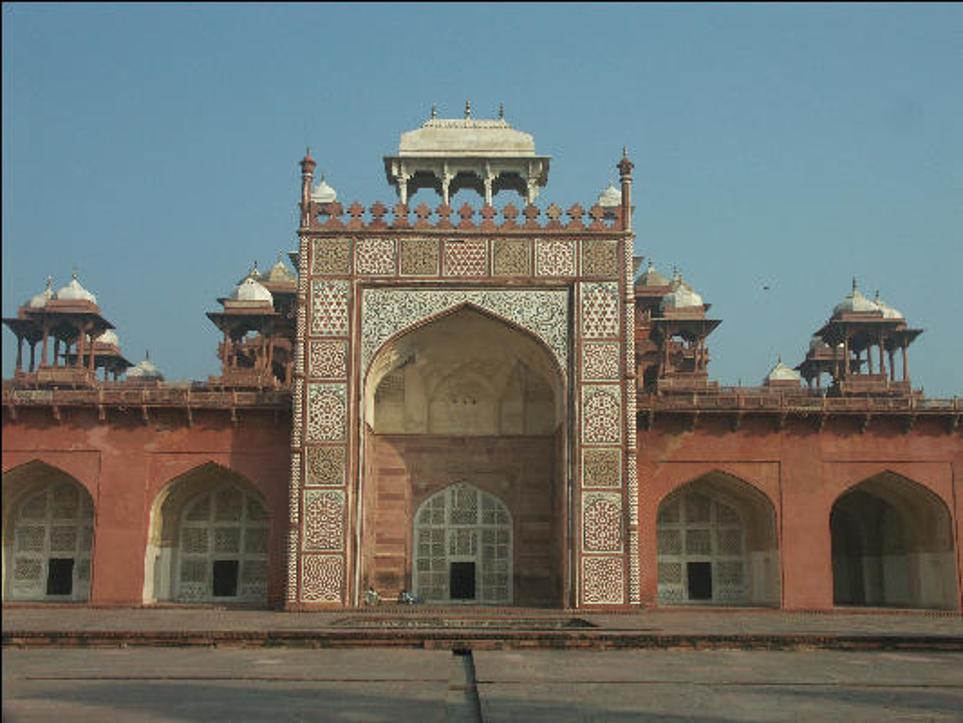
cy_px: 362
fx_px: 1085
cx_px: 482
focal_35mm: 39
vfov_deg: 36.8
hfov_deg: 47.9
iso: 100
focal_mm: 10.02
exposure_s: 1/500
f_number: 8
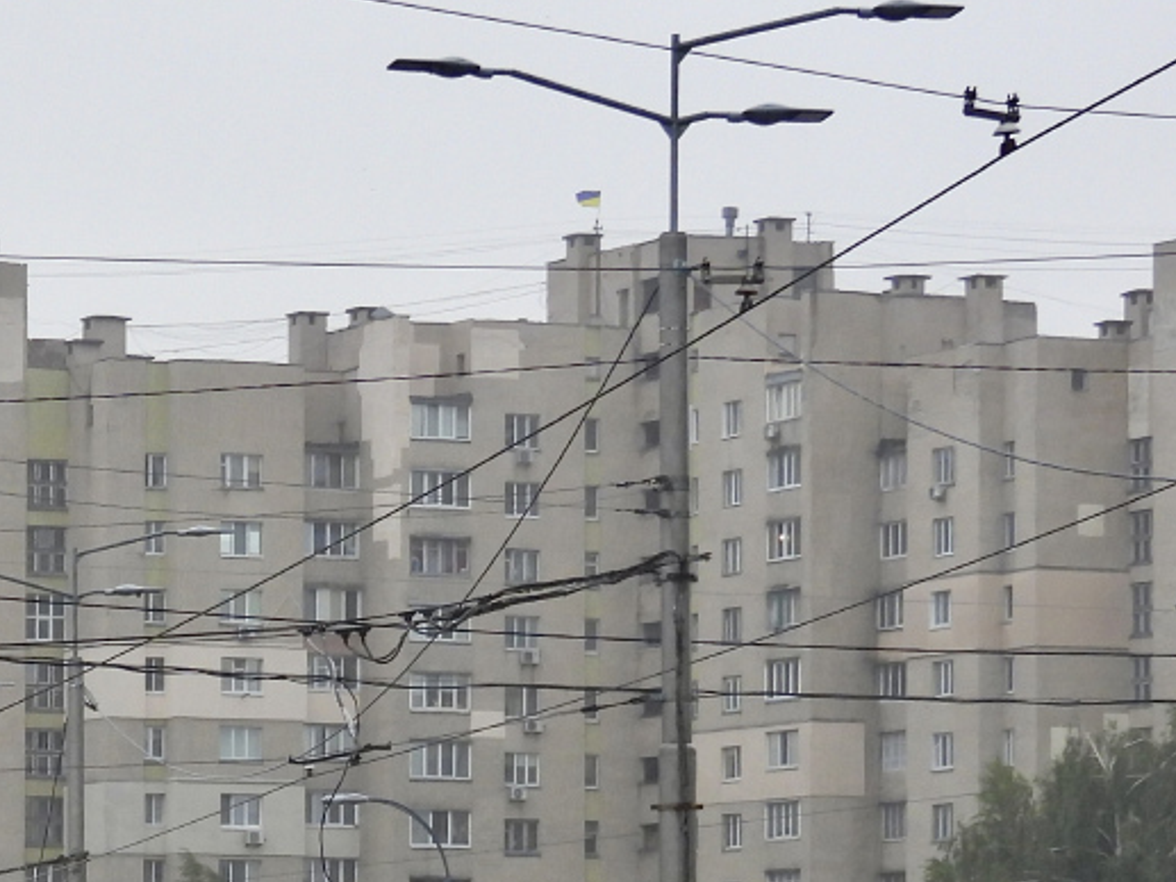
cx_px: -189
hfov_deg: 9.7
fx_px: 6830
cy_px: 1001
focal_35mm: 201
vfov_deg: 7.3
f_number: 3.5
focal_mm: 14.3
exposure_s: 1/60
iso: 200
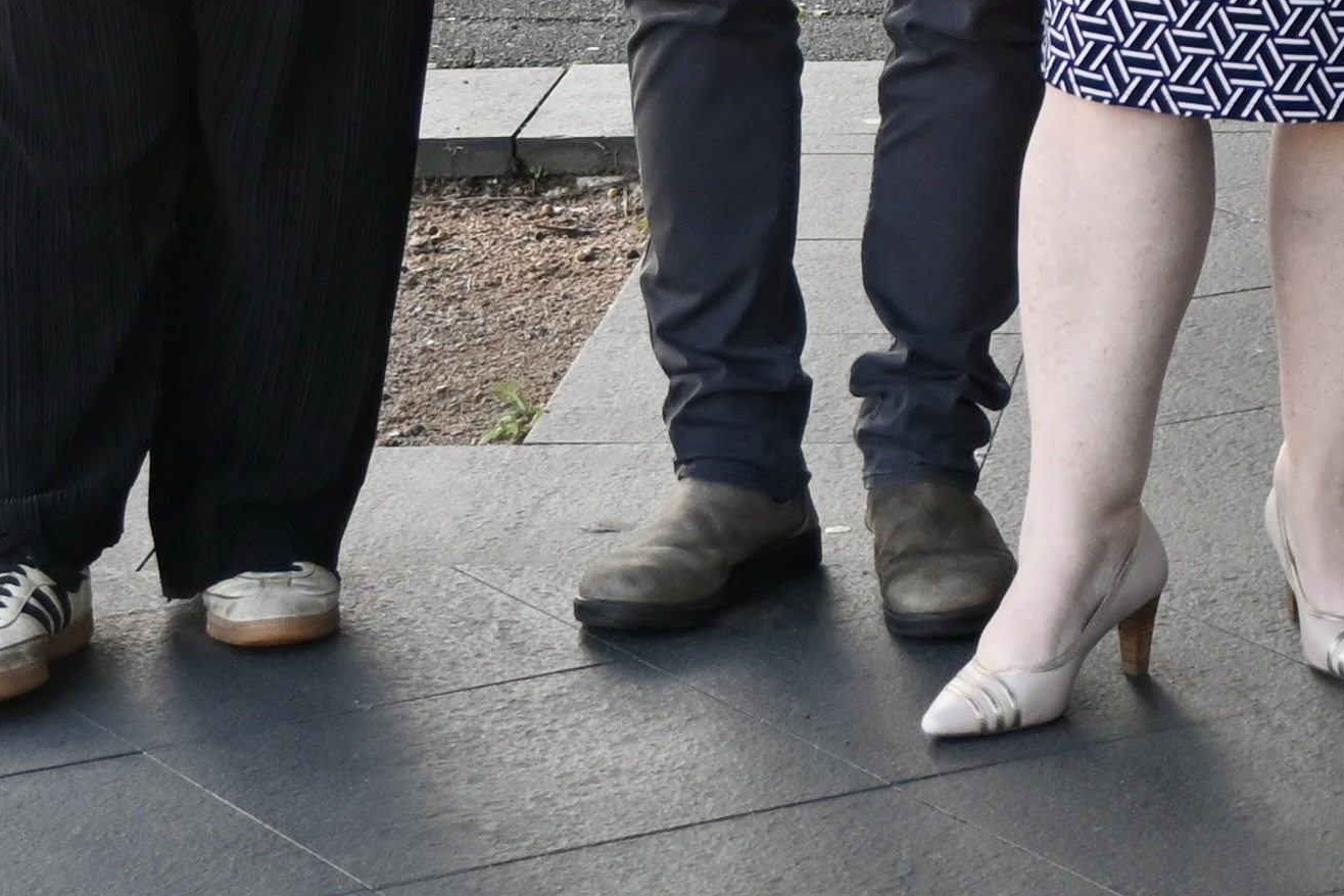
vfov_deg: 7.3
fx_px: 6872
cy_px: -452
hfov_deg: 11.0
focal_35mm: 184
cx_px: 1439
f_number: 4.8
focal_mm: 29
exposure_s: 1/250
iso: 400
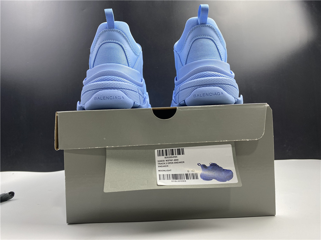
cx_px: 160
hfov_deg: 67.3
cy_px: 120
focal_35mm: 26
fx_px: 241
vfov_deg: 53.1
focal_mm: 4.25
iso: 64
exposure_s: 1/50
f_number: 1.8
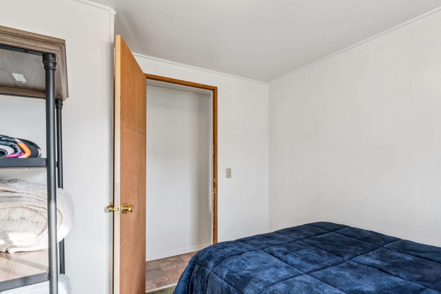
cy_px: 170
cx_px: 242
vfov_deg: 62.2
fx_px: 242
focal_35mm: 20
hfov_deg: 84.4
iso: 400
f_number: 13
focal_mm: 15.6
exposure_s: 1/13
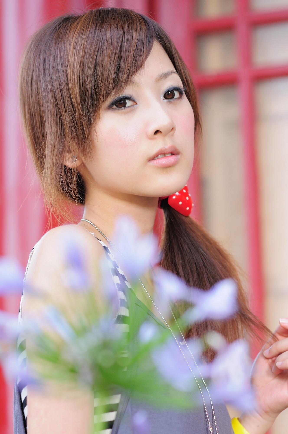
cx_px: 144
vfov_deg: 16.1
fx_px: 1534
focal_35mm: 128
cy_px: 217
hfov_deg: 10.7
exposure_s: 1/200
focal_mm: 85
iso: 200
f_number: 3.2
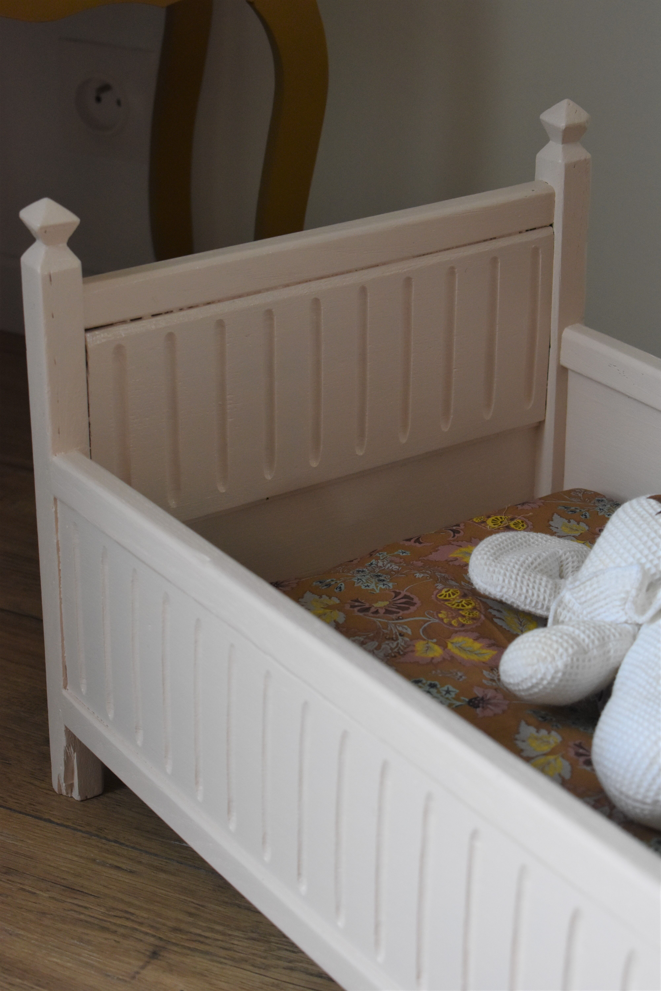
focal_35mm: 82
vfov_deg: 24.6
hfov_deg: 16.6
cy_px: 496
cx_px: 330
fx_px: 2272
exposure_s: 1/125
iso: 1400
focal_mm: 55
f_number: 5.6
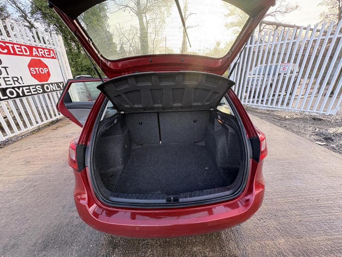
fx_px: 138
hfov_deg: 102.1
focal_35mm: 14
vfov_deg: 85.7
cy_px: 128
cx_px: 171
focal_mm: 2.22
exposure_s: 1/99
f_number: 2.2
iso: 160
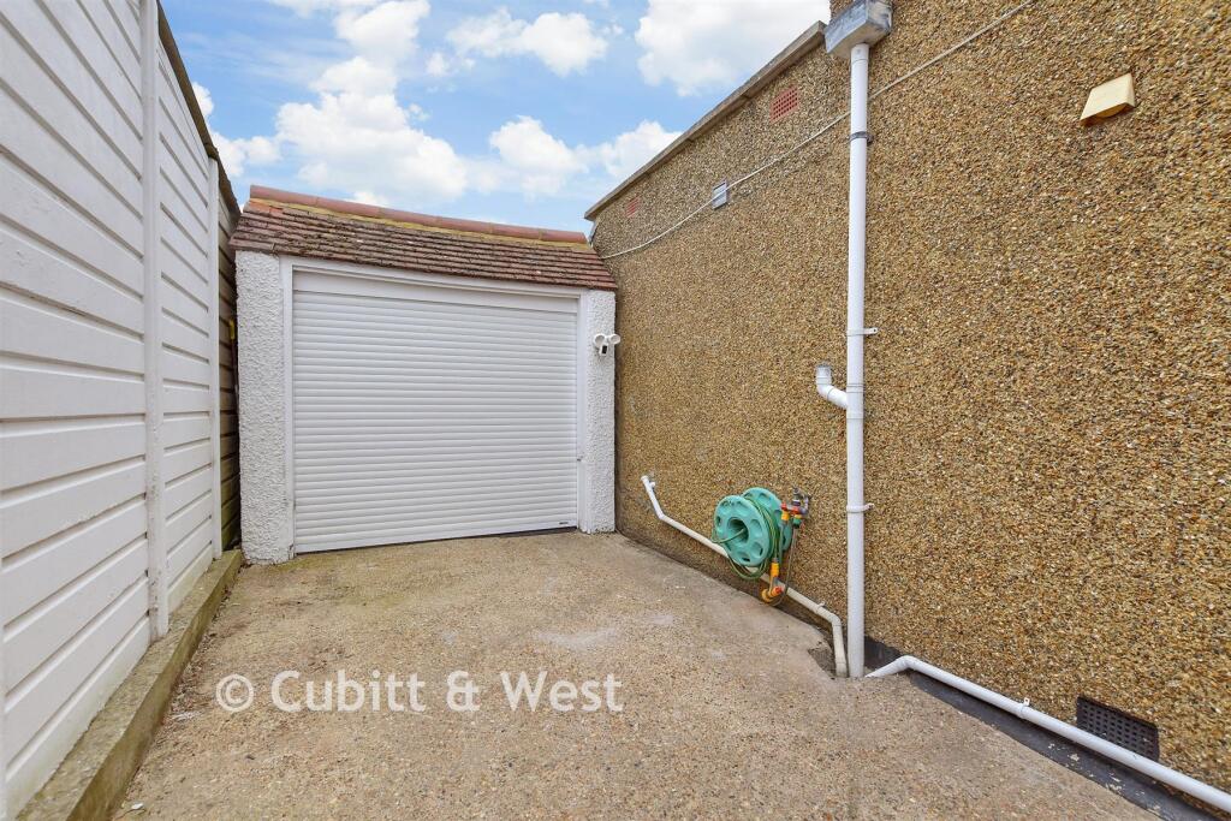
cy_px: 410
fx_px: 513
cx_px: 616
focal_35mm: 15
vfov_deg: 77.3
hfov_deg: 100.4
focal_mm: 10
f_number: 8
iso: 160
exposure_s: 1/60
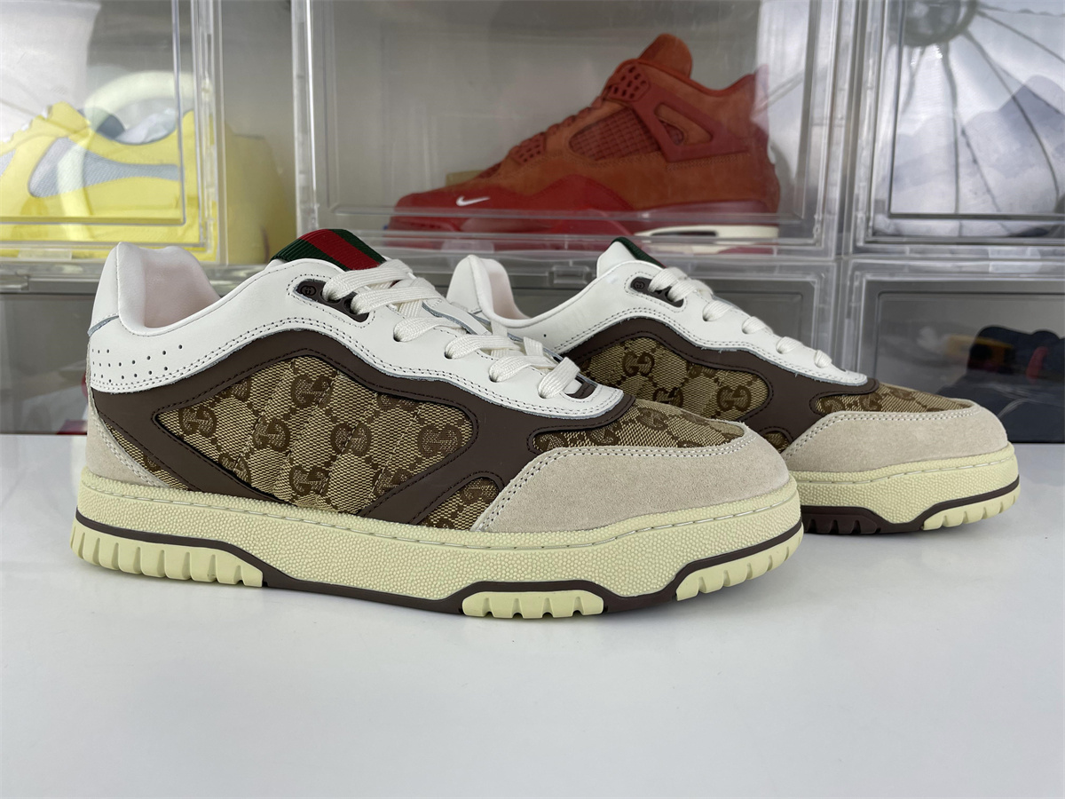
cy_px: 400
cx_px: 532
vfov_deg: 53.1
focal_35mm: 26
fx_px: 800
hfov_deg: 67.3
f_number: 1.6
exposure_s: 1/195
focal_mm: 4.2
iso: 32
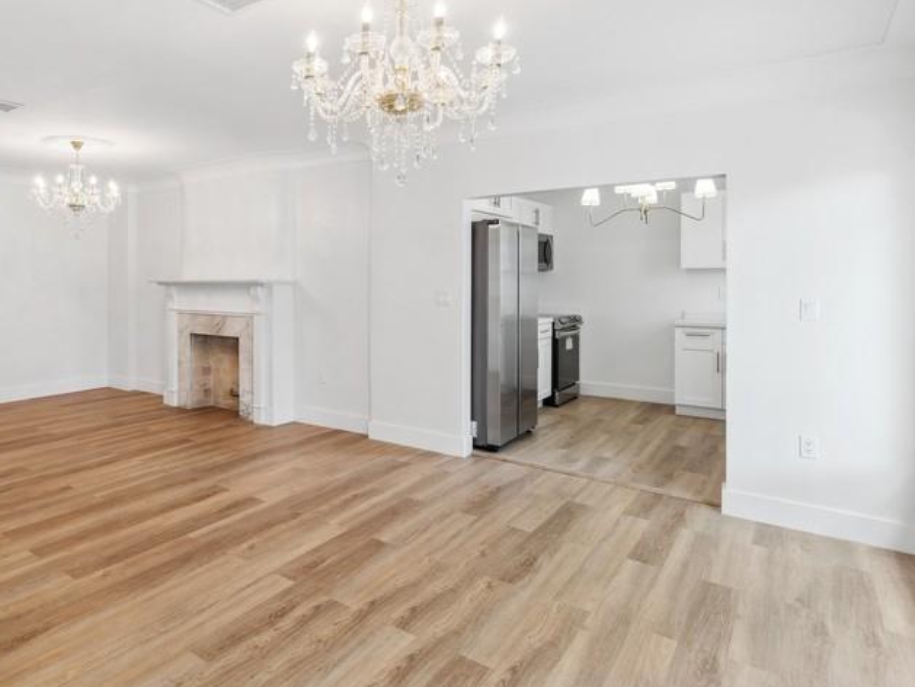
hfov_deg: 73.7
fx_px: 582
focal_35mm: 22
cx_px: 293
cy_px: 316
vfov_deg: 61.0
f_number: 9
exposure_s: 1/6
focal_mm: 16
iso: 200
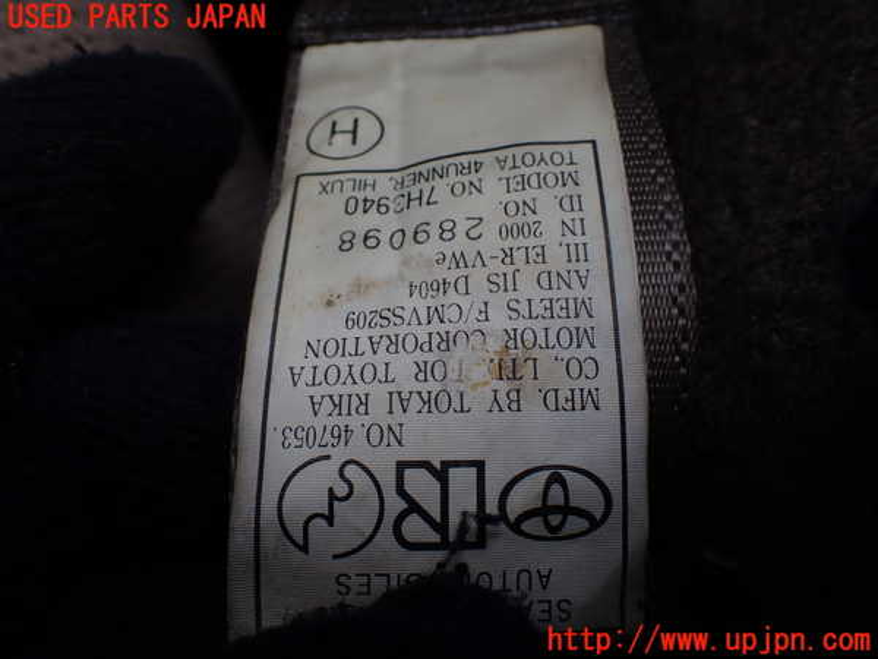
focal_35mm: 30
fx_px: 761
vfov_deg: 46.8
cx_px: 439
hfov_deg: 60.0
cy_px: 330
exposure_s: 1/125
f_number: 3.2
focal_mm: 5.4
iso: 100
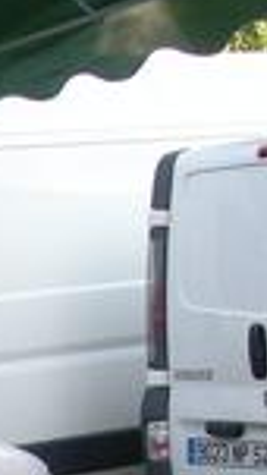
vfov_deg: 12.9
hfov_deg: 7.4
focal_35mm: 162
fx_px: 2038
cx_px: -123
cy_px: 582
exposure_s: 1/176
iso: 50
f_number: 2.8
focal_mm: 5.8
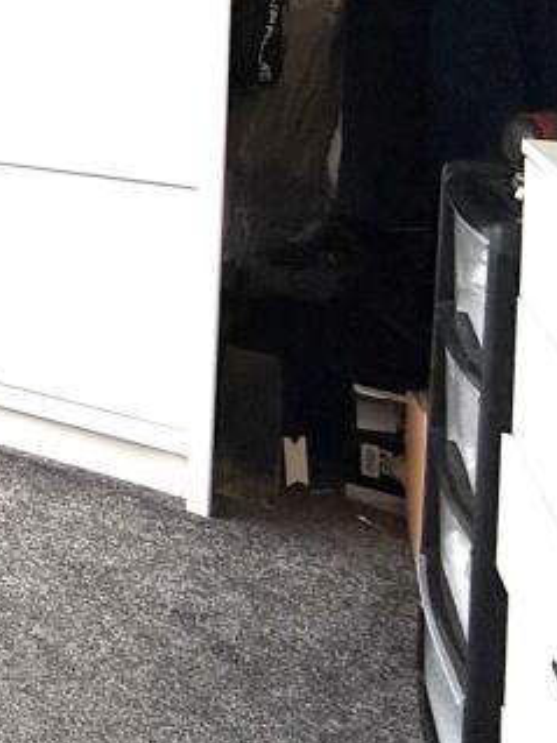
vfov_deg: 37.0
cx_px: -443
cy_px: -26
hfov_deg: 21.4
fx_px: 966
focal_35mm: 45
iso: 100
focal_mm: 2.22
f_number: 2.2
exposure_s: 1/99
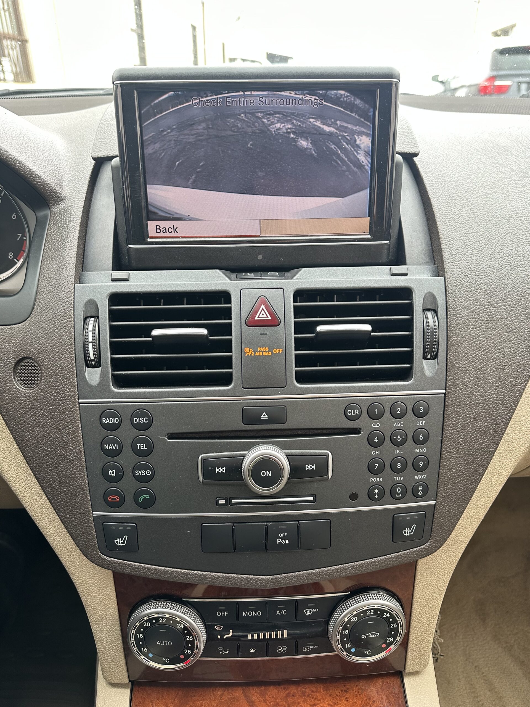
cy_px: 354
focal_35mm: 24
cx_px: 265
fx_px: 490
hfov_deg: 56.8
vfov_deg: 71.6
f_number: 1.78
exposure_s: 1/91
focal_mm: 6.86
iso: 250
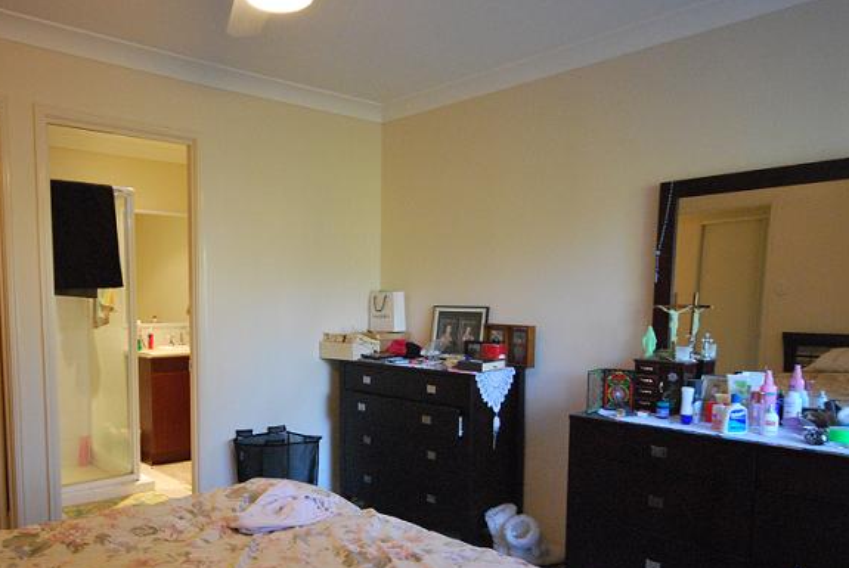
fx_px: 685
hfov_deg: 62.5
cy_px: 366
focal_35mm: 29
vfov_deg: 44.6
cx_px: 306
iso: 1400
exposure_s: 1/30
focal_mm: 14
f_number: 4.8
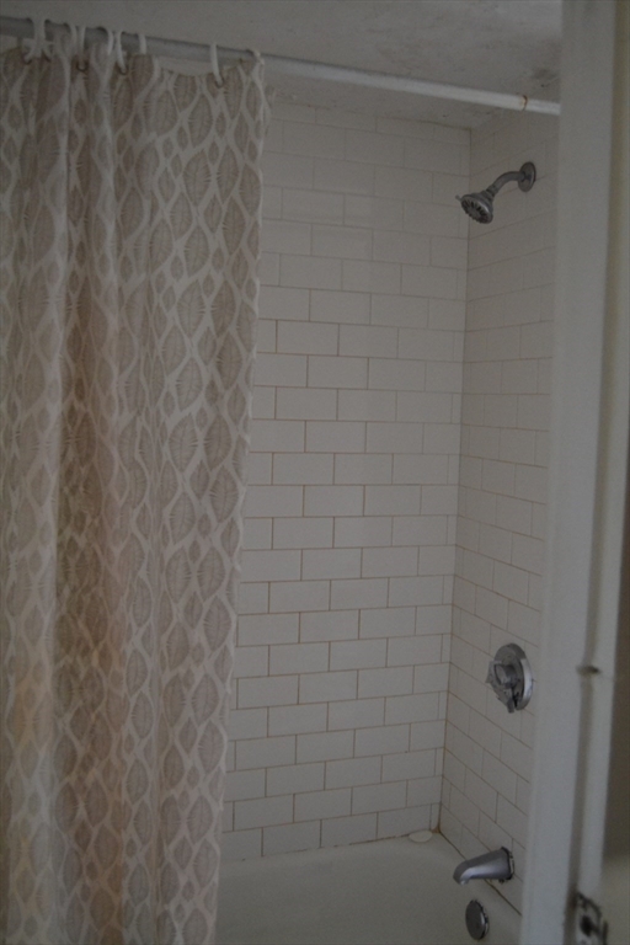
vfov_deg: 57.2
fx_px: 866
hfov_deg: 40.0
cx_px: 315
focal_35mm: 33
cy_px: 472
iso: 1800
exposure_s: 1/60
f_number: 3.5
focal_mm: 22
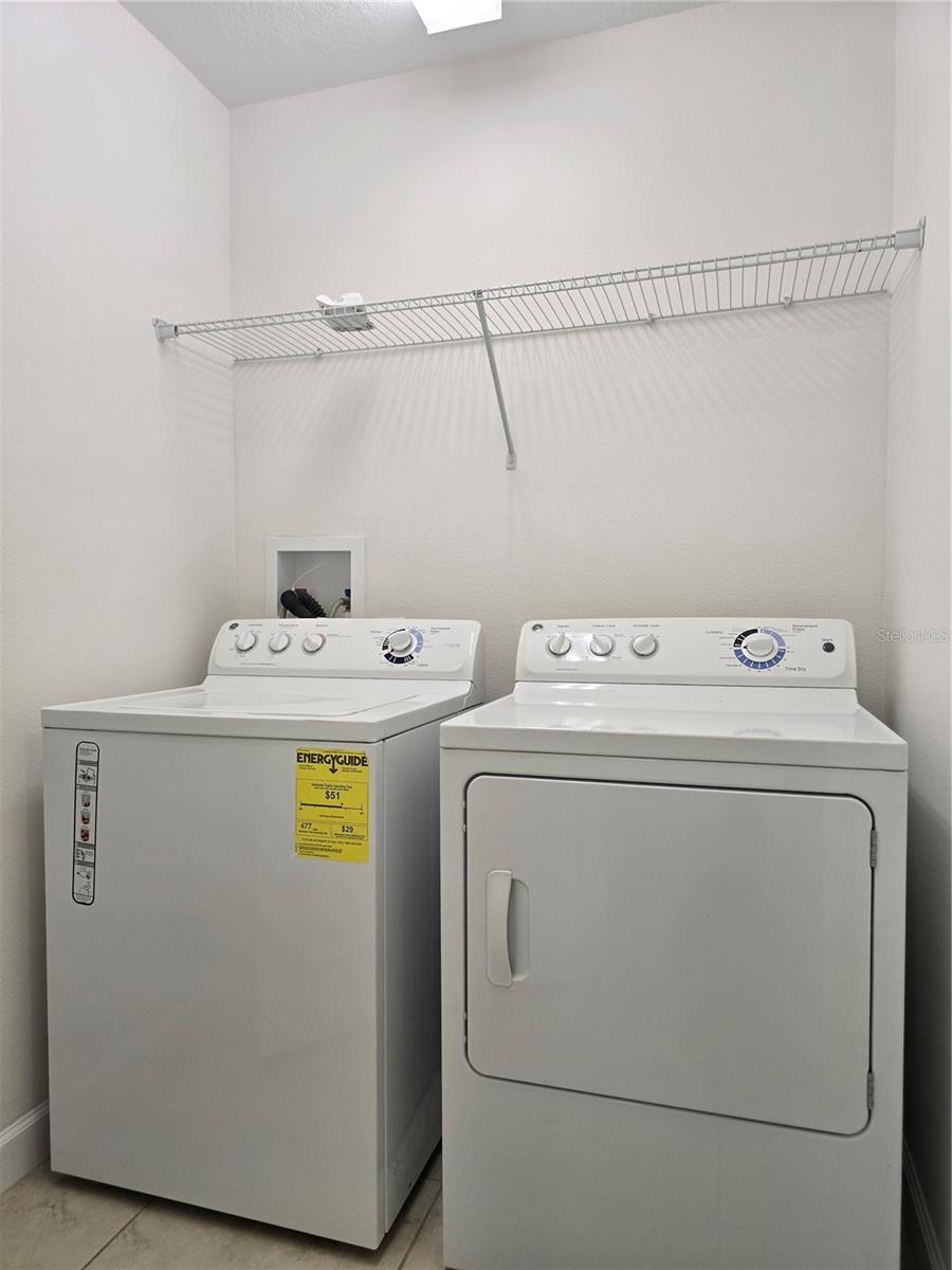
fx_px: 843
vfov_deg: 73.9
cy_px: 635
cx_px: 476
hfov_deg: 58.9
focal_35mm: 23
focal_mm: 6.3
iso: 125
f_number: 1.7
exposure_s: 1/120
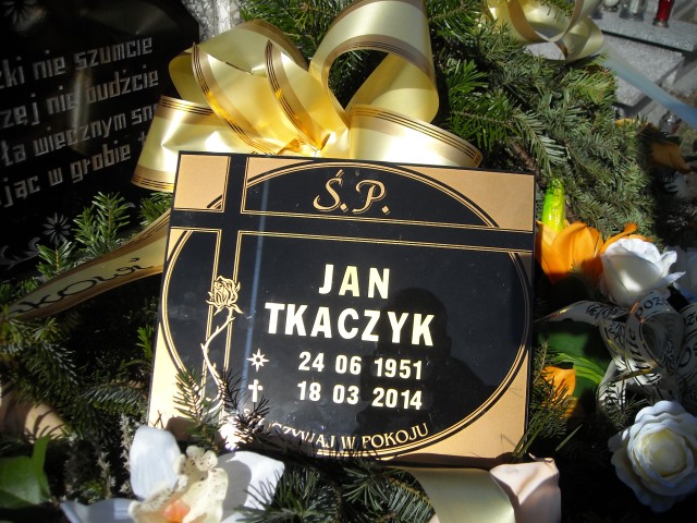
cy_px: 262
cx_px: 348
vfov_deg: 40.7
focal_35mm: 35
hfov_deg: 52.6
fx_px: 705
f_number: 5.6
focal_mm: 5.7
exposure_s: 1/419
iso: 64
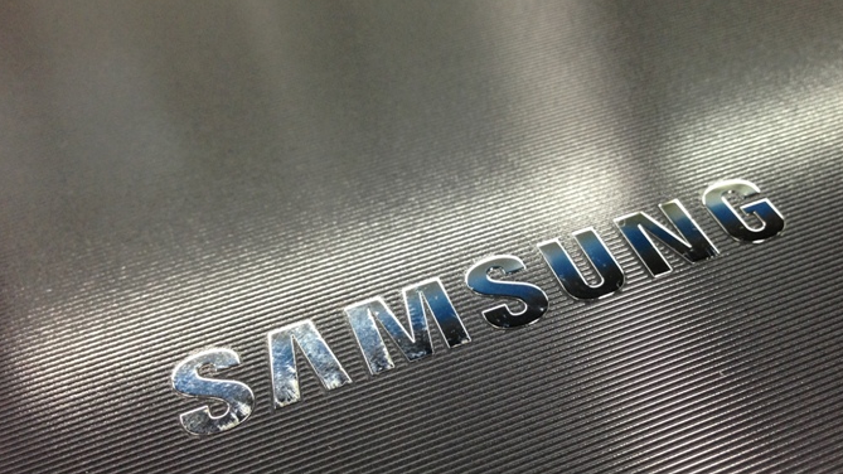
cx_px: 491
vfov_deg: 27.7
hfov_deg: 47.2
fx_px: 961
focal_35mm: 43
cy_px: 266
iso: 80
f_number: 2.4
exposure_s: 1/20
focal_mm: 4.12
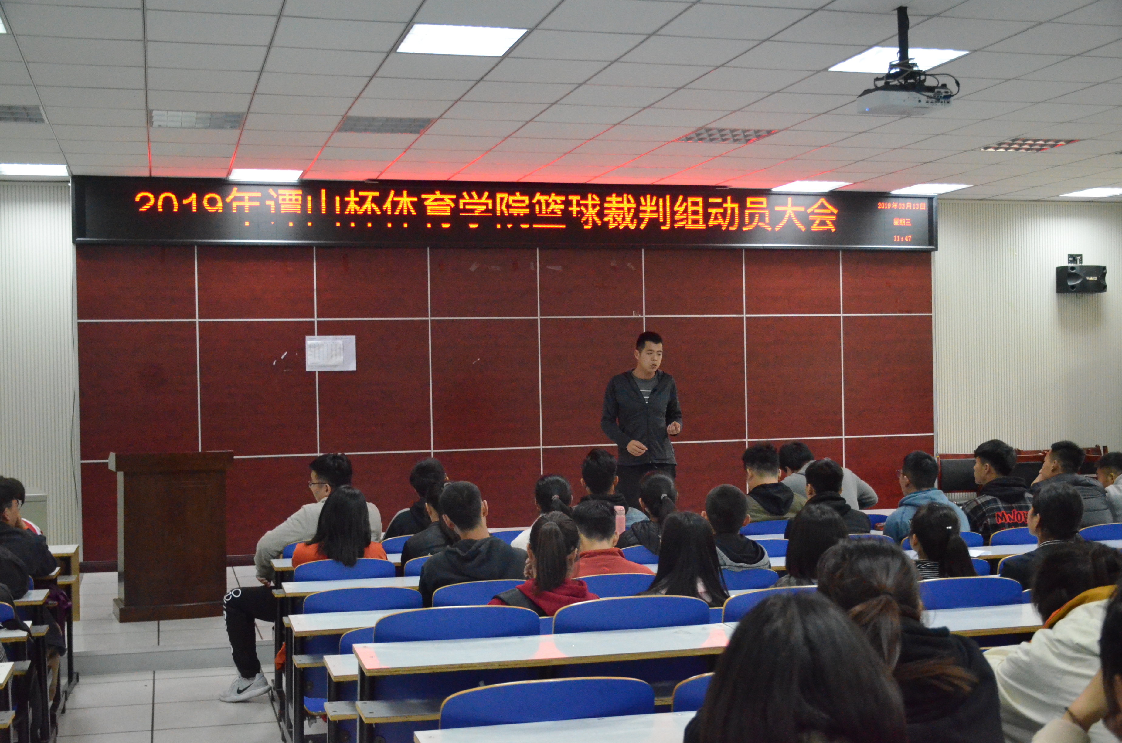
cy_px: 372
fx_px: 1400
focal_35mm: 45
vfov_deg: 29.7
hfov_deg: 43.7
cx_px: 561
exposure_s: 1/80
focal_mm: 30
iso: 6400
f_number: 4.5
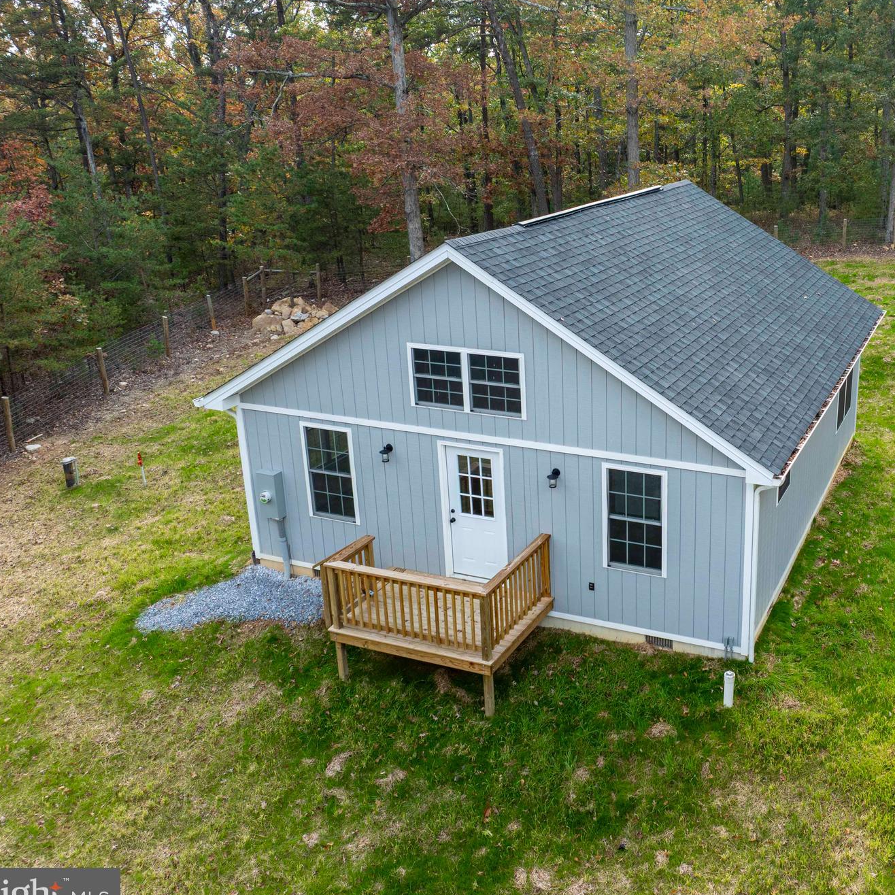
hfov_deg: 48.2
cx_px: 647
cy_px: 402
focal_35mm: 33
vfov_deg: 49.7
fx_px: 965
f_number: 2.8
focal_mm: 12.29
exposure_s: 1/200
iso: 100
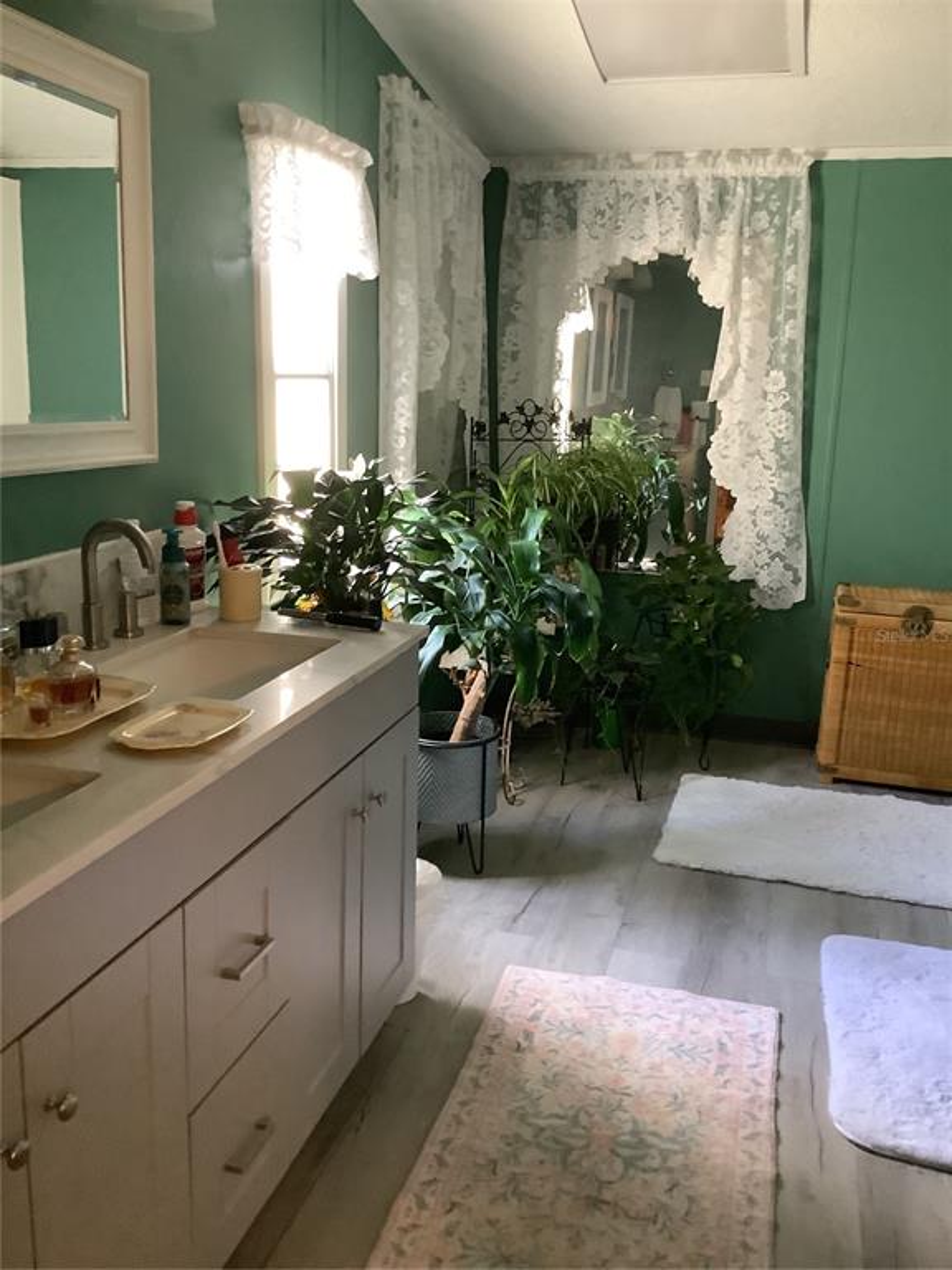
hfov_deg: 45.4
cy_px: 635
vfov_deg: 58.4
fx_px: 1137
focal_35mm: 31
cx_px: 476
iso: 320
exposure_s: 1/25
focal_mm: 3.3
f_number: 2.4
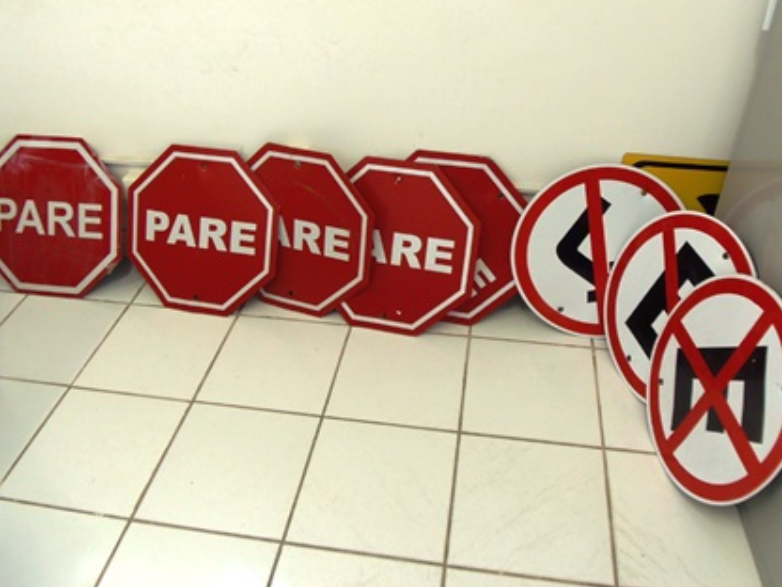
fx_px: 633
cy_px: 277
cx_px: 395
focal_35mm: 28
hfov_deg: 63.4
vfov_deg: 49.7
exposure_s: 1/30
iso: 125
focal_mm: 4.8
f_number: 3
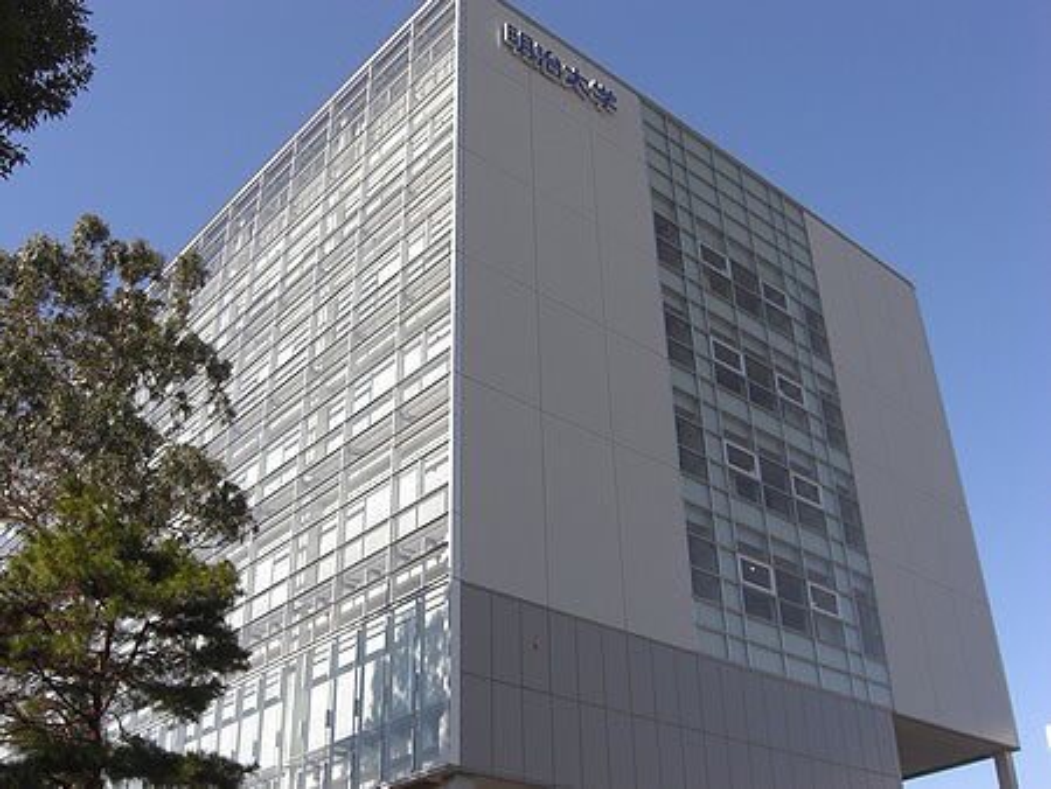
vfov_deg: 37.8
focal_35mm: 38
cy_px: 394
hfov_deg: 49.0
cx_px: 526
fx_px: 1154
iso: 80
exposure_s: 1/500
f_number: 4
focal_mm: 7.9
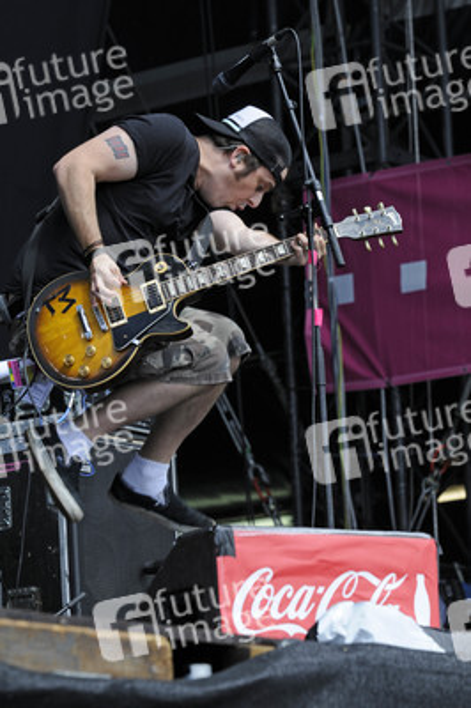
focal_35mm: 180
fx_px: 3538
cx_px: 236
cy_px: 354
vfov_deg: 11.4
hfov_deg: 7.6
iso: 200
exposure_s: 1/500
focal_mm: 120
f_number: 6.3
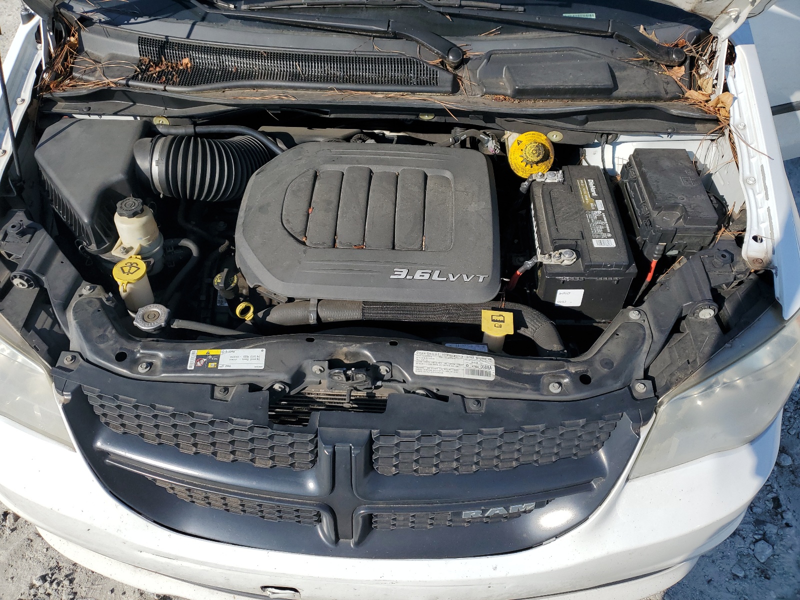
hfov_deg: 67.3
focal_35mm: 26
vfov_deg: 53.1
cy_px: 300
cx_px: 400
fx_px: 601
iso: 50
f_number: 1.5
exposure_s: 1/3333
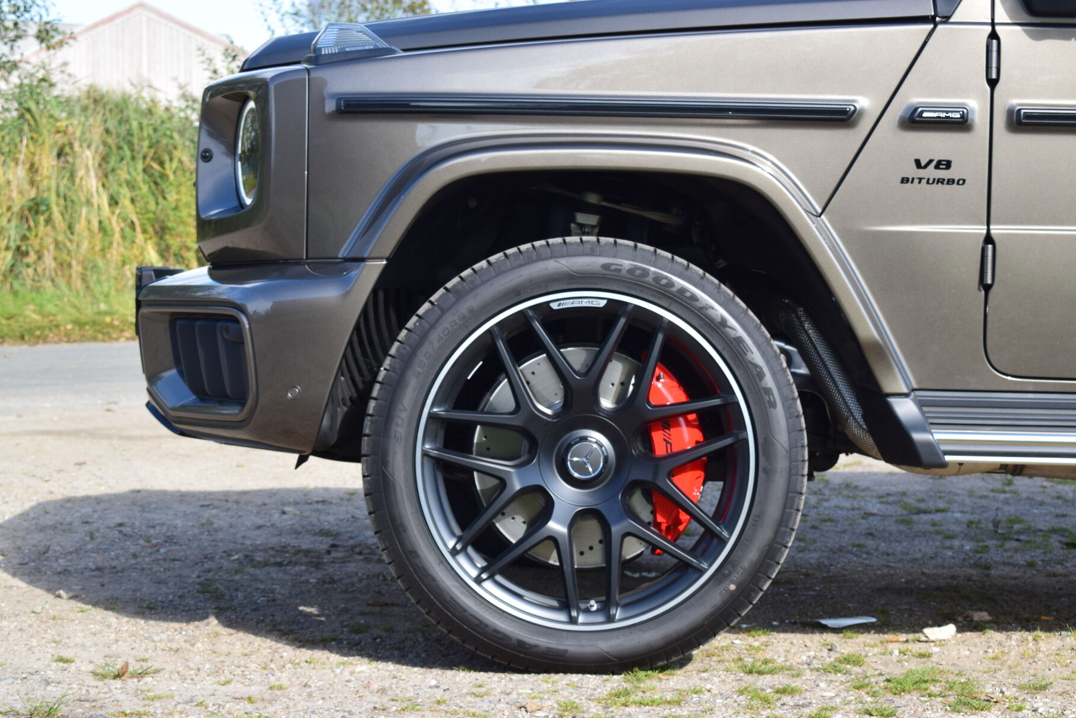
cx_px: 561
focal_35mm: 83
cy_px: 355
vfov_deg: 16.5
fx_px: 2482
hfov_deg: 24.5
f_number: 10
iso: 400
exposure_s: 1/250
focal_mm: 52
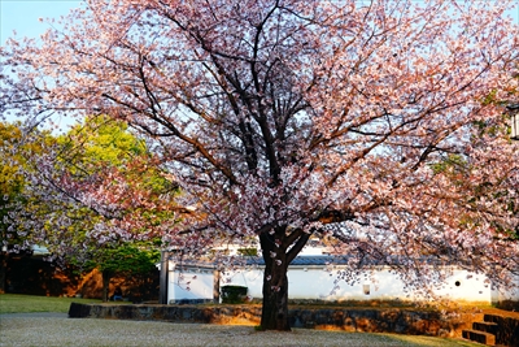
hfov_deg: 44.9
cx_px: 260
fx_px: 627
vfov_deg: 30.9
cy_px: 174
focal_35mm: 44
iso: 100
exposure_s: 1/125
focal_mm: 29
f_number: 5.6
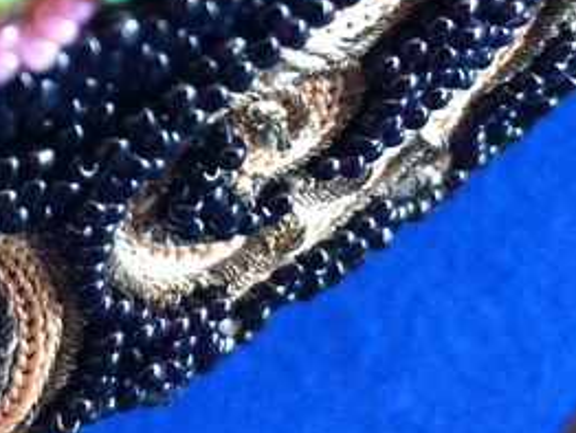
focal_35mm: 103
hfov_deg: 18.6
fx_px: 1715
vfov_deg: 13.9
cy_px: -100
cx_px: 18
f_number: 2.2
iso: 160
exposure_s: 1/30
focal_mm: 4.12
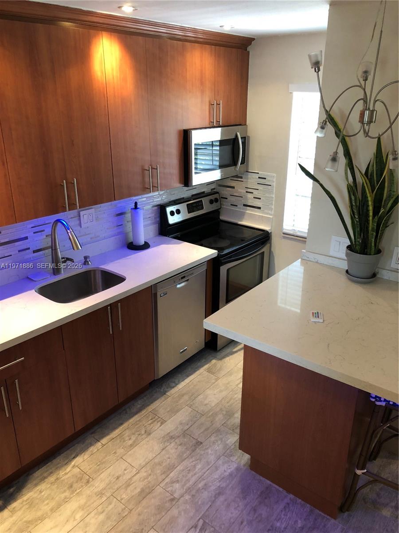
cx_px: 200
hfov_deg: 49.7
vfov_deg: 63.4
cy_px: 266
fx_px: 430
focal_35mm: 28
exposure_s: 1/15
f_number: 1.8
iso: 50
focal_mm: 4
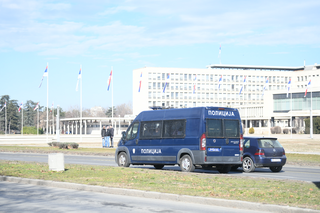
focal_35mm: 86
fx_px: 764
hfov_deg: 23.6
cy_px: 106
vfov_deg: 15.9
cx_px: 160
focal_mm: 86
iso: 800
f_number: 2.8
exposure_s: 1/8000
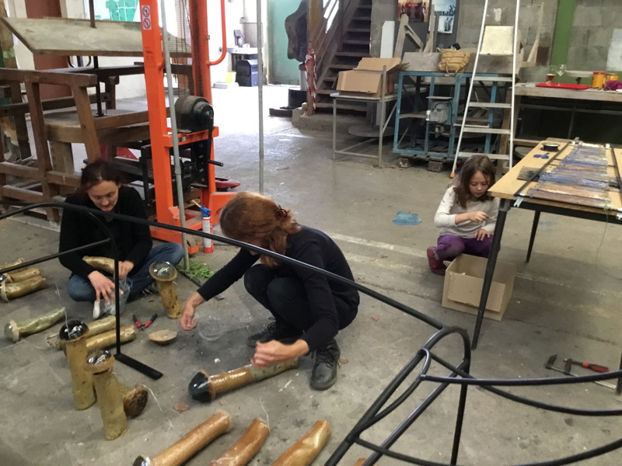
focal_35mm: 31
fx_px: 557
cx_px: 311
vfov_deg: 45.4
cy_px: 233
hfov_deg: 58.4
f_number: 2.4
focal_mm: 3.3
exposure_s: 1/17
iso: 200
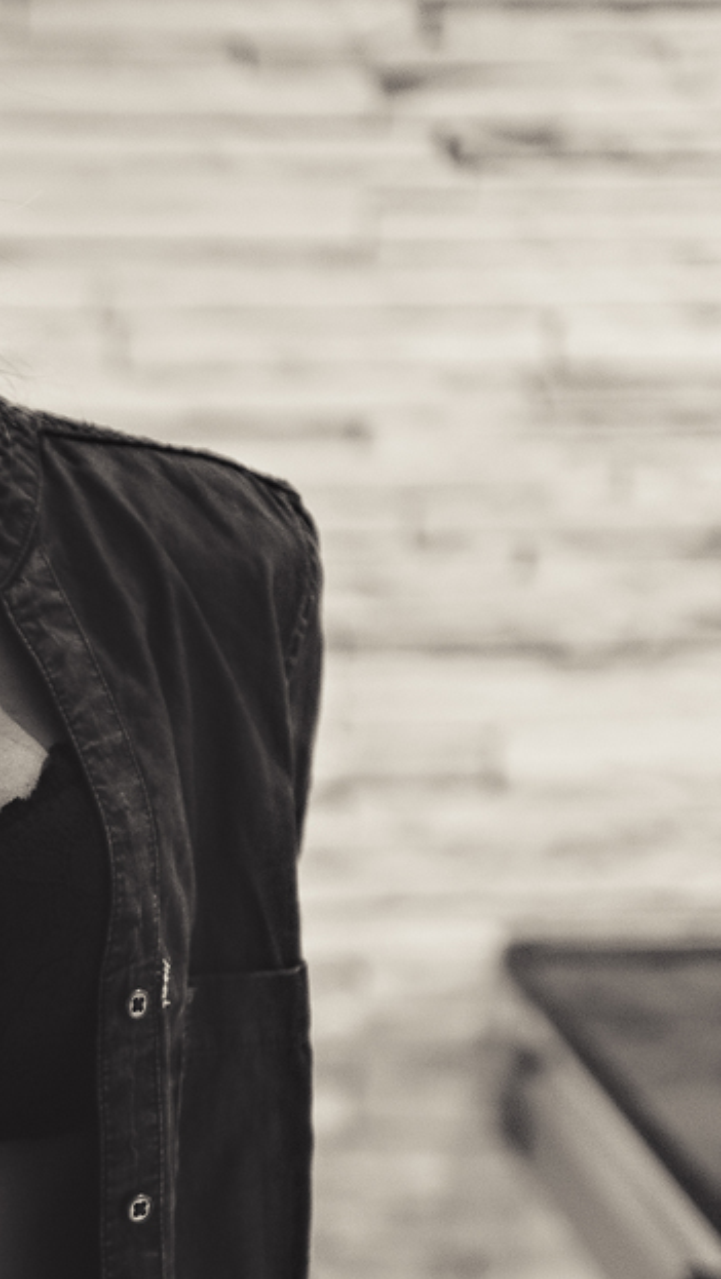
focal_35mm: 106
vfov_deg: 20.1
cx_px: -339
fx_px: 3598
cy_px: 896
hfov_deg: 11.0
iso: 500
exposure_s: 1/100
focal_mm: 35
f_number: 1.4
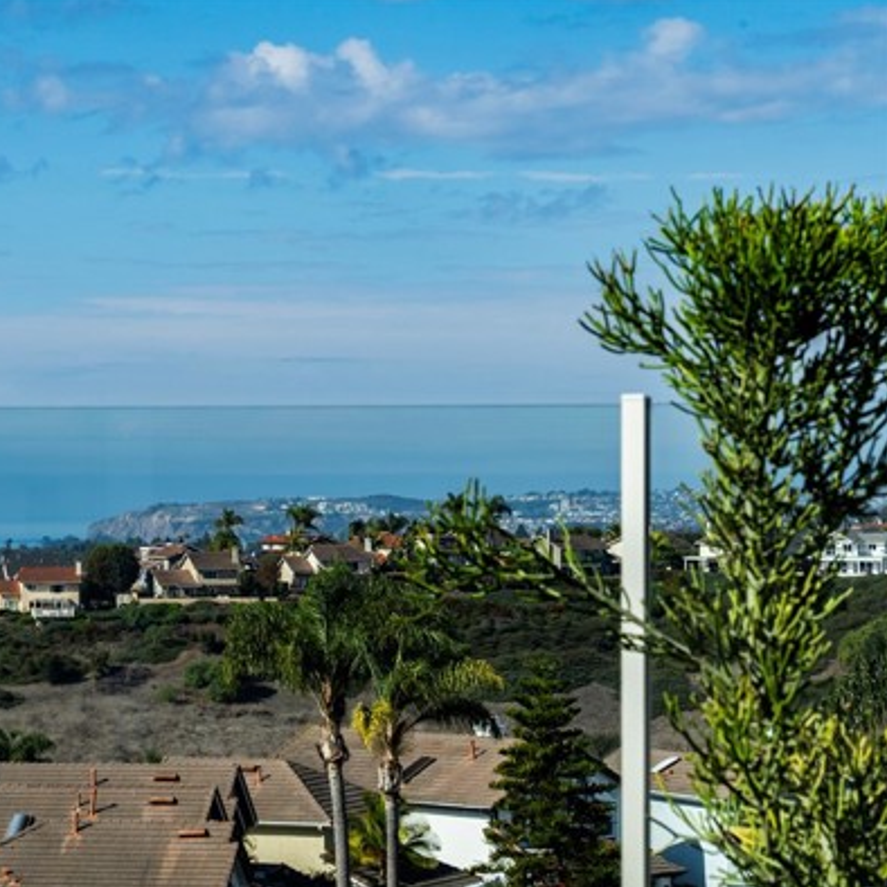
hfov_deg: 12.0
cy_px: 471
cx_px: 169
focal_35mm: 145
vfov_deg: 12.0
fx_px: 4204
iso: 640
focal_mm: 105
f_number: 13
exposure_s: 1/640
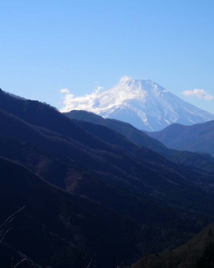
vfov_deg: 13.9
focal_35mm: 139
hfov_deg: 11.1
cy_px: 134
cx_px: 94
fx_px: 1100
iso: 100
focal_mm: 19
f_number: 14.2
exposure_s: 1/200
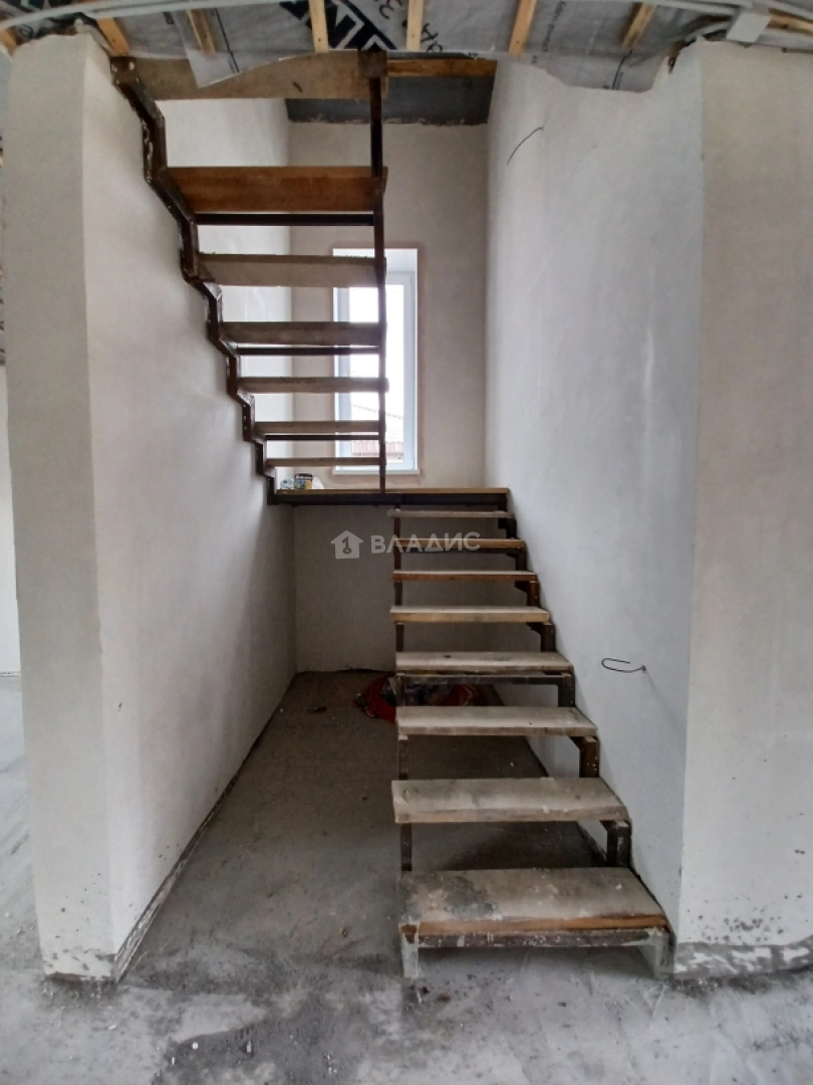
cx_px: 406
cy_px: 542
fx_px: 407
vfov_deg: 106.2
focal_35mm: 13
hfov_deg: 89.9
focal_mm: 1.42
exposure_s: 1/33
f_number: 2.2
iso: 160
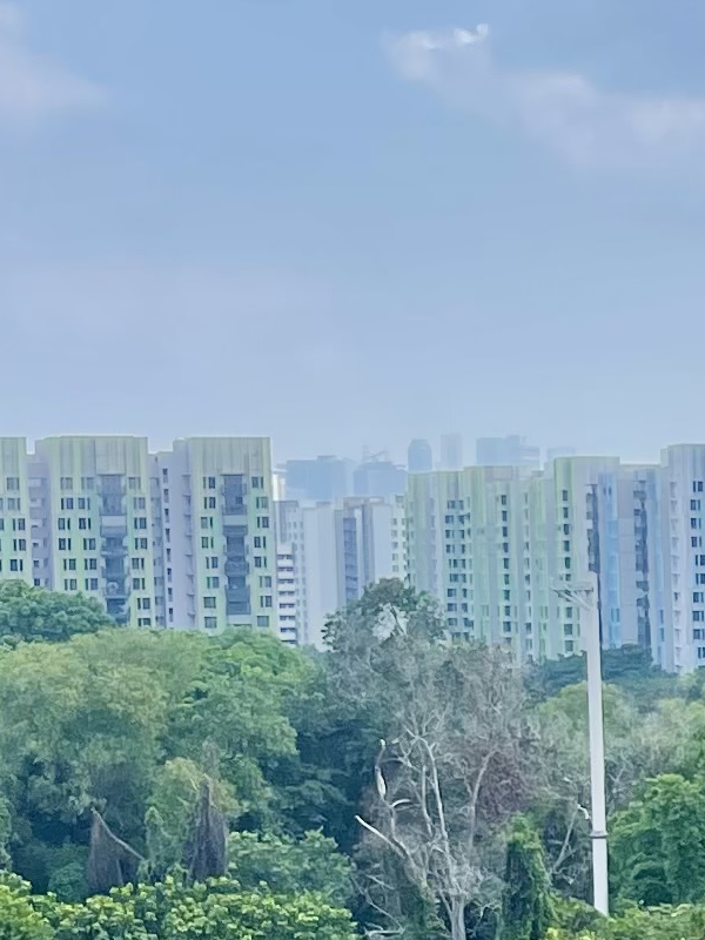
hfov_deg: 11.0
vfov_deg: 15.5
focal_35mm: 126
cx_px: 1263
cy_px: 804
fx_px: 3422
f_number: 1.6
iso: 32
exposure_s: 1/1976
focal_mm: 5.1
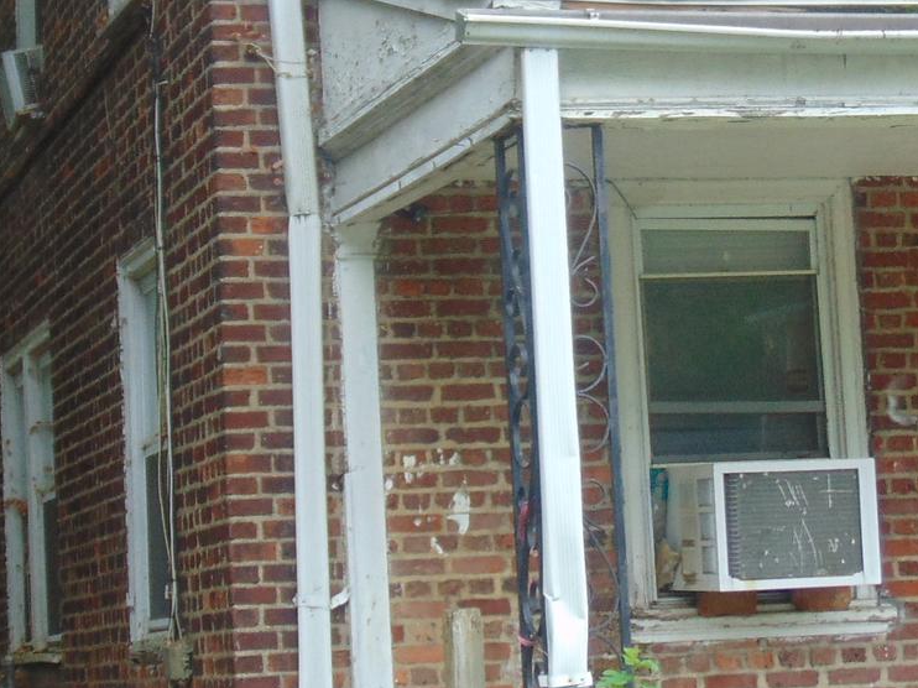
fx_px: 3075
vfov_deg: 12.7
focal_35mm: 116
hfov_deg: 17.0
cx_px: 431
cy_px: 177
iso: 80
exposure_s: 1/60
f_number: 3.3
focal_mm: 7.6
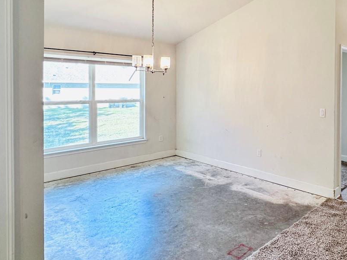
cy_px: 91
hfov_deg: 59.5
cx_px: 266
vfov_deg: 49.1
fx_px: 281
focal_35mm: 28
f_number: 2.2
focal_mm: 2.22
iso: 200
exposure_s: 1/120
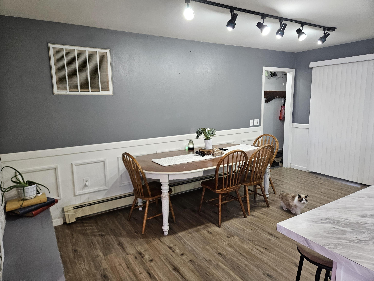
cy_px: 140
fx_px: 248
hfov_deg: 73.9
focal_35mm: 23
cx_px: 187
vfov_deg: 58.9
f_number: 1.8
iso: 400
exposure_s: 1/120
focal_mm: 5.4
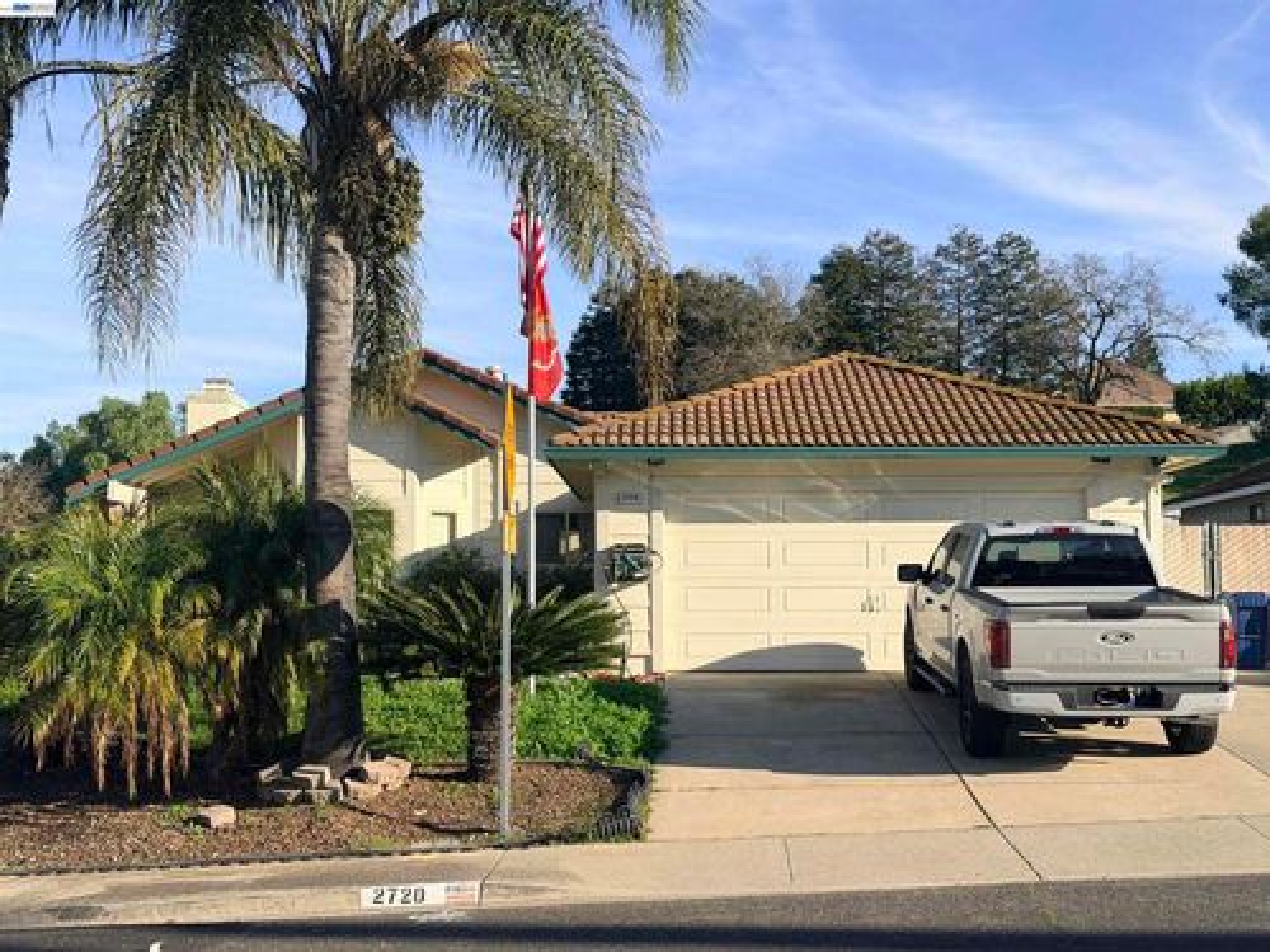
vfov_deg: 30.3
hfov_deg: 39.7
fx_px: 1761
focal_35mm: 48
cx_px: 635
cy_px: 476
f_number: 1.78
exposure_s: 1/3704
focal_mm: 6.76
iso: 64
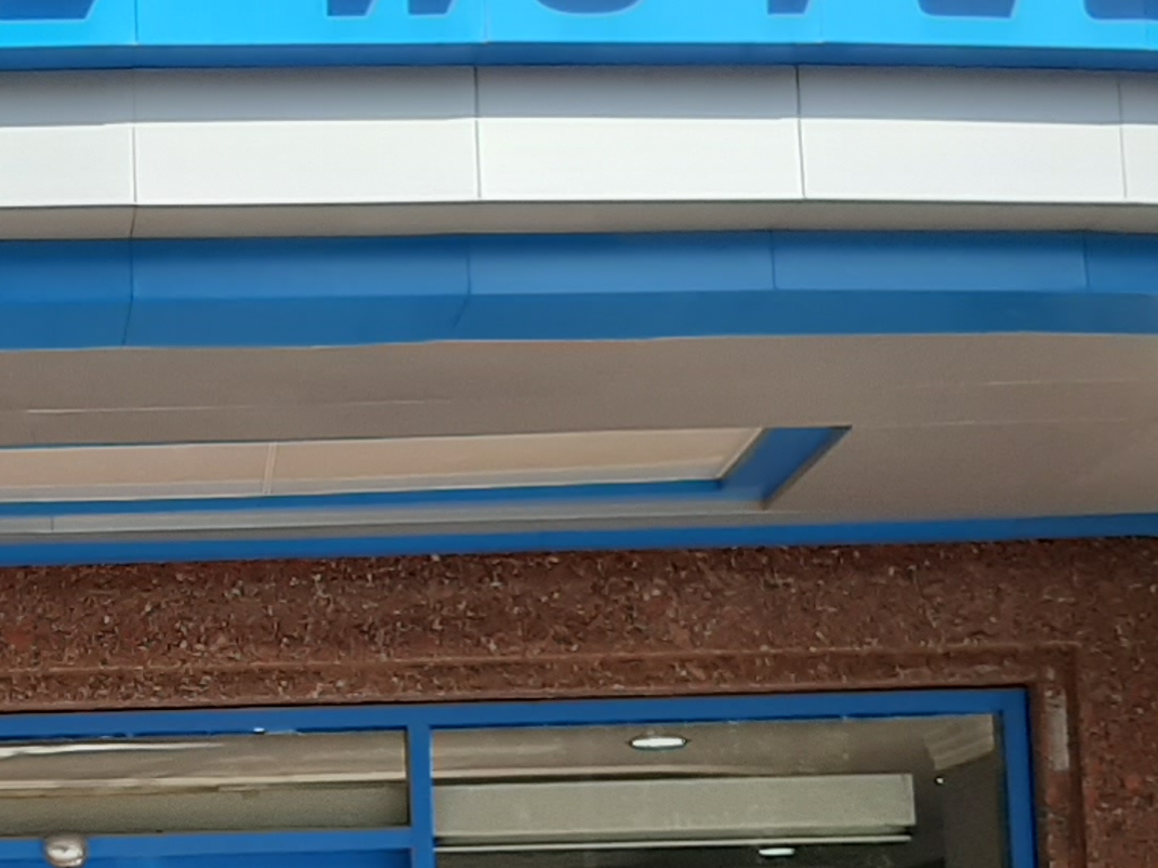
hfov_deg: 19.7
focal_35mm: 98
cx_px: 116
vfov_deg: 15.0
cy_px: 683
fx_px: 3278
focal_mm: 3.93
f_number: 1.7
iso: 40
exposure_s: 1/2451
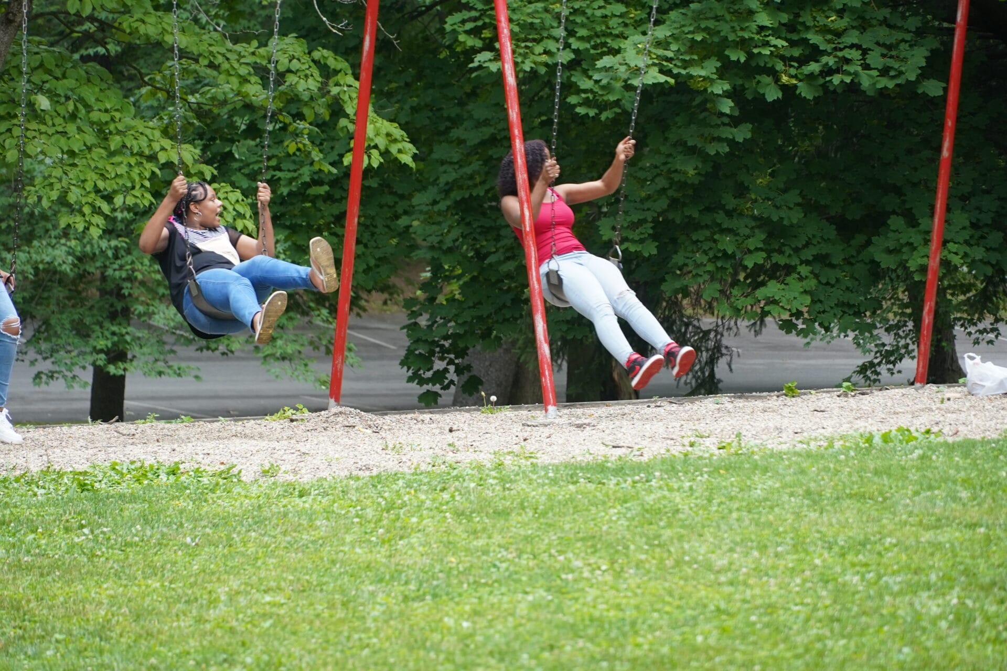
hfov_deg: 10.2
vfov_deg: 6.8
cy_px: 336
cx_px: 504
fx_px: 5622
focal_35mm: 201
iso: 1000
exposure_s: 1/250
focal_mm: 134
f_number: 5.6
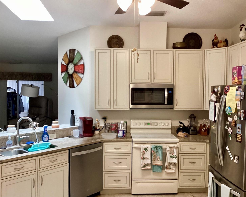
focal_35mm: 33
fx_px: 240
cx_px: 133
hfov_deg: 54.2
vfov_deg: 44.6
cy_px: 98
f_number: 2.4
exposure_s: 1/50
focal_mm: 3.3
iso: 250
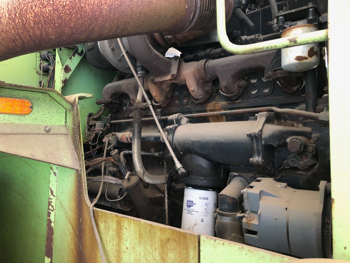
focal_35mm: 28
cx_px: 175
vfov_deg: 49.8
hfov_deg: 63.4
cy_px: 132
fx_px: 283
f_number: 1.8
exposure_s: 1/6
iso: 100
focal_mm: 3.99
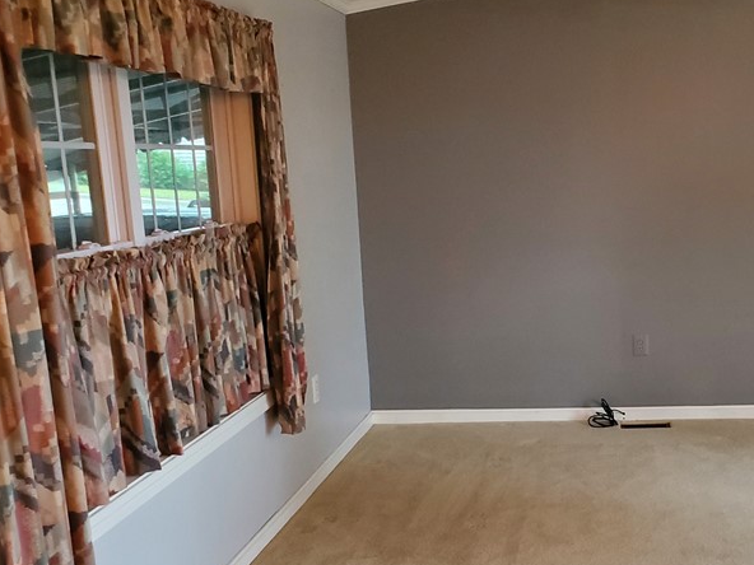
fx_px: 980
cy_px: 360
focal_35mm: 45
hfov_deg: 39.9
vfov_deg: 32.0
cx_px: 632
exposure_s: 1/40
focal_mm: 4.3
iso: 500
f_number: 2.4
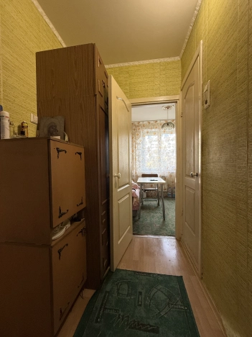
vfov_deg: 102.1
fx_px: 136
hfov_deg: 85.7
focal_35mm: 14
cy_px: 168
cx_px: 126
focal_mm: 2.22
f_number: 2.2
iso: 125
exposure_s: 1/99
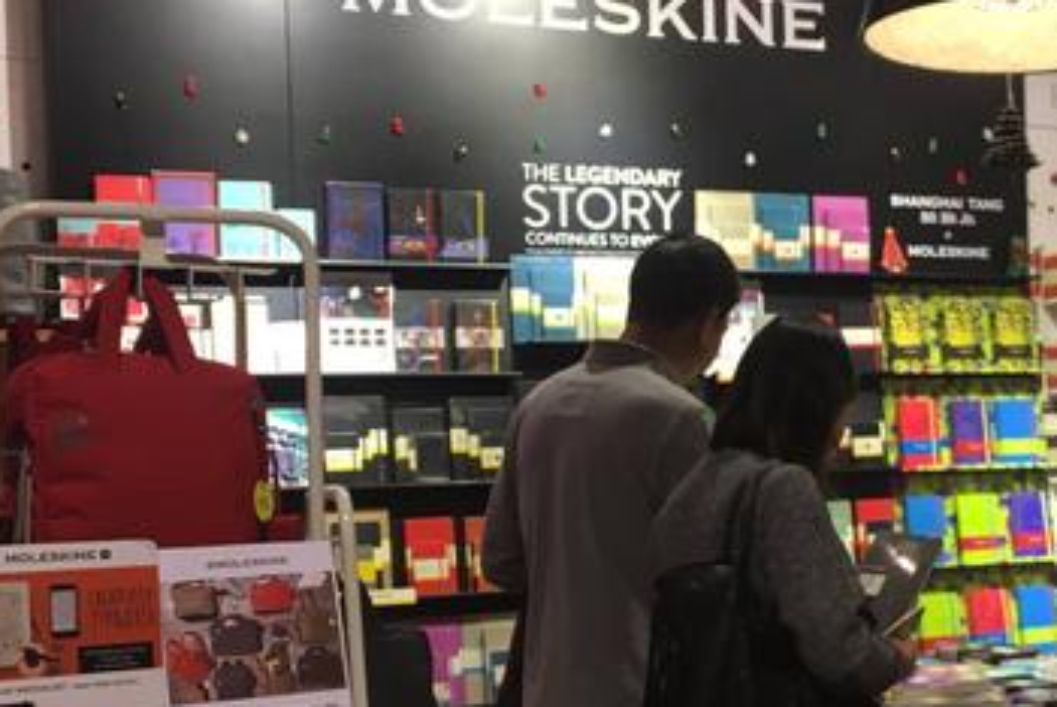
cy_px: 465
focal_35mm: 62
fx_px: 1822
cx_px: 764
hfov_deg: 31.9
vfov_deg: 21.9
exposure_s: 1/33
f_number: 2.2
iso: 64
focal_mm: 4.15
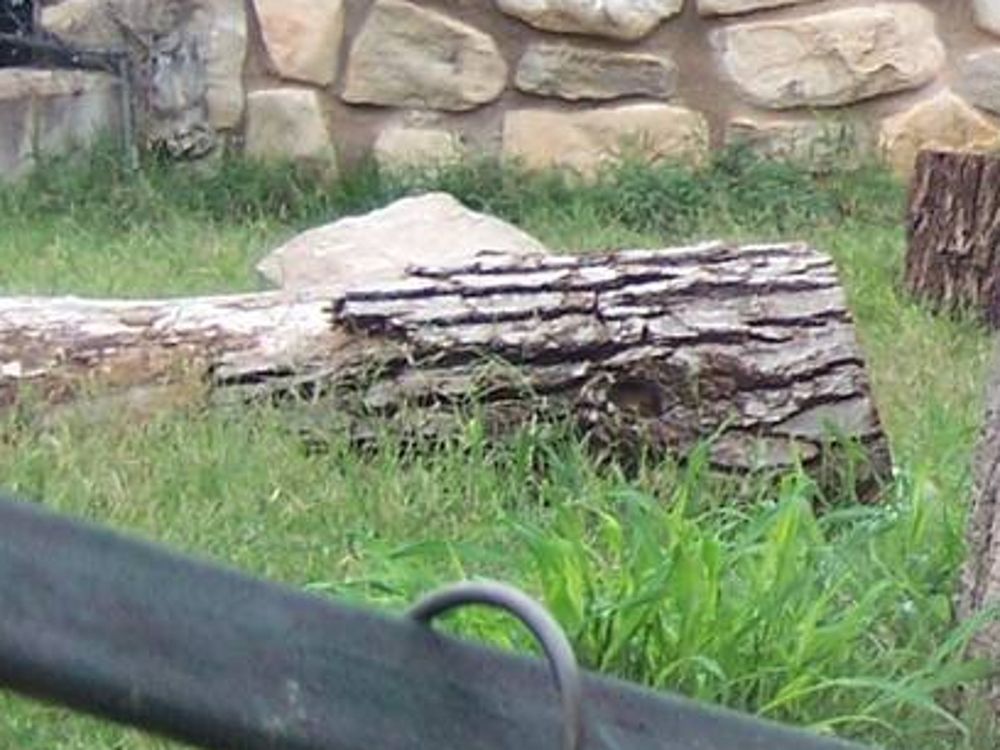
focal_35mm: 286
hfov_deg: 6.8
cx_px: 1797
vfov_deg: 5.2
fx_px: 8262
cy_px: 130
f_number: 4.3
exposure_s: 1/125
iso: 80
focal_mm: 12.1
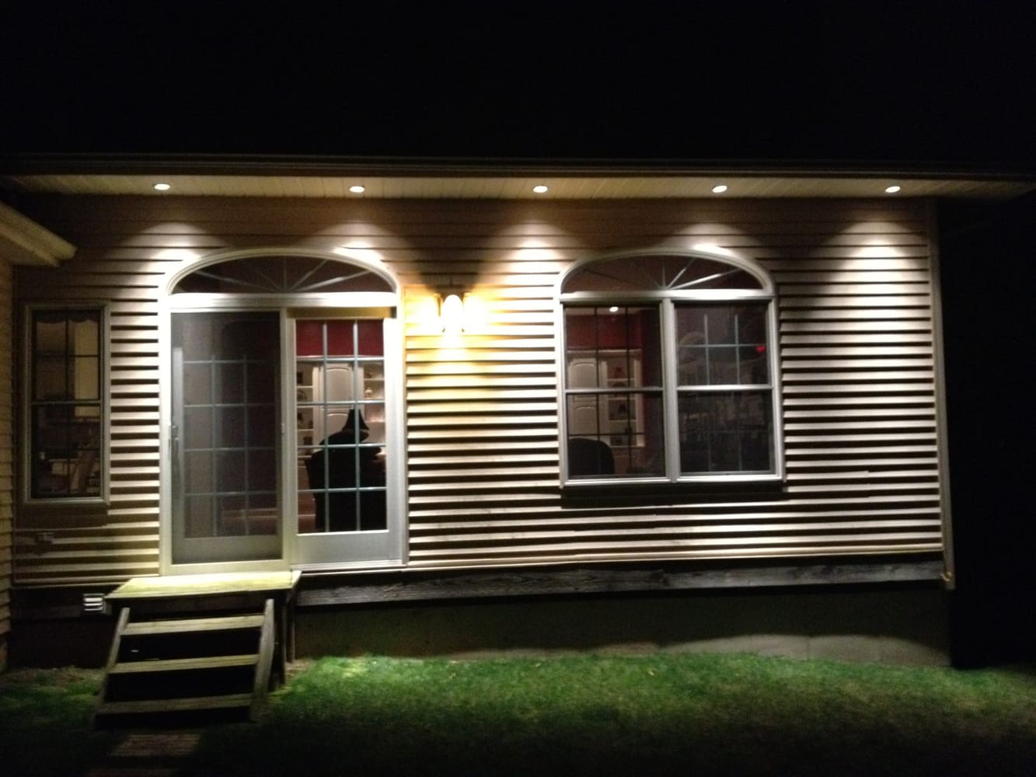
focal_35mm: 35
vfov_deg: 40.7
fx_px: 1048
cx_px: 518
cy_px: 388
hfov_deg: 52.6
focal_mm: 4.28
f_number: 2.4
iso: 640
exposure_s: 1/15
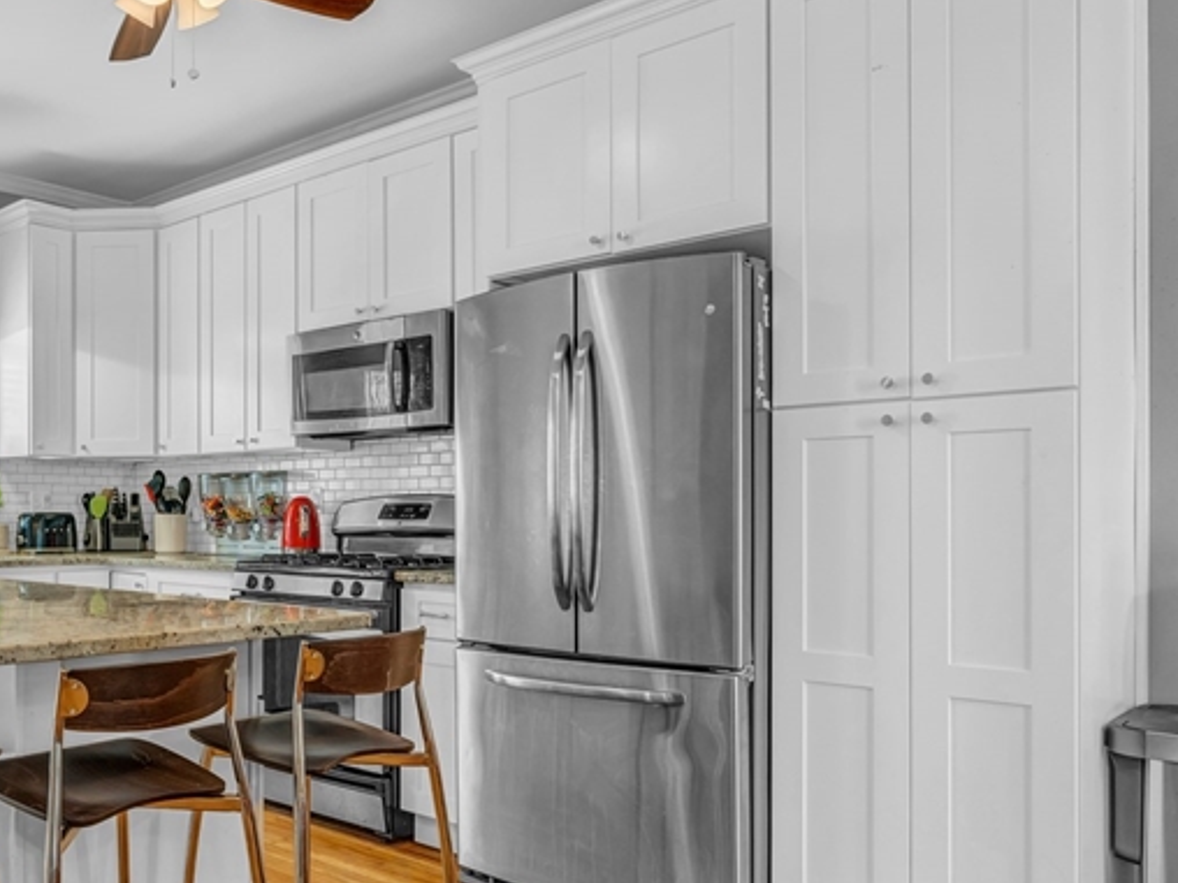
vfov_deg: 45.3
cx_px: 213
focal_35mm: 31
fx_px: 1055
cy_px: 504
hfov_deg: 53.9
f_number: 11
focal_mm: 16
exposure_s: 1
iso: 320
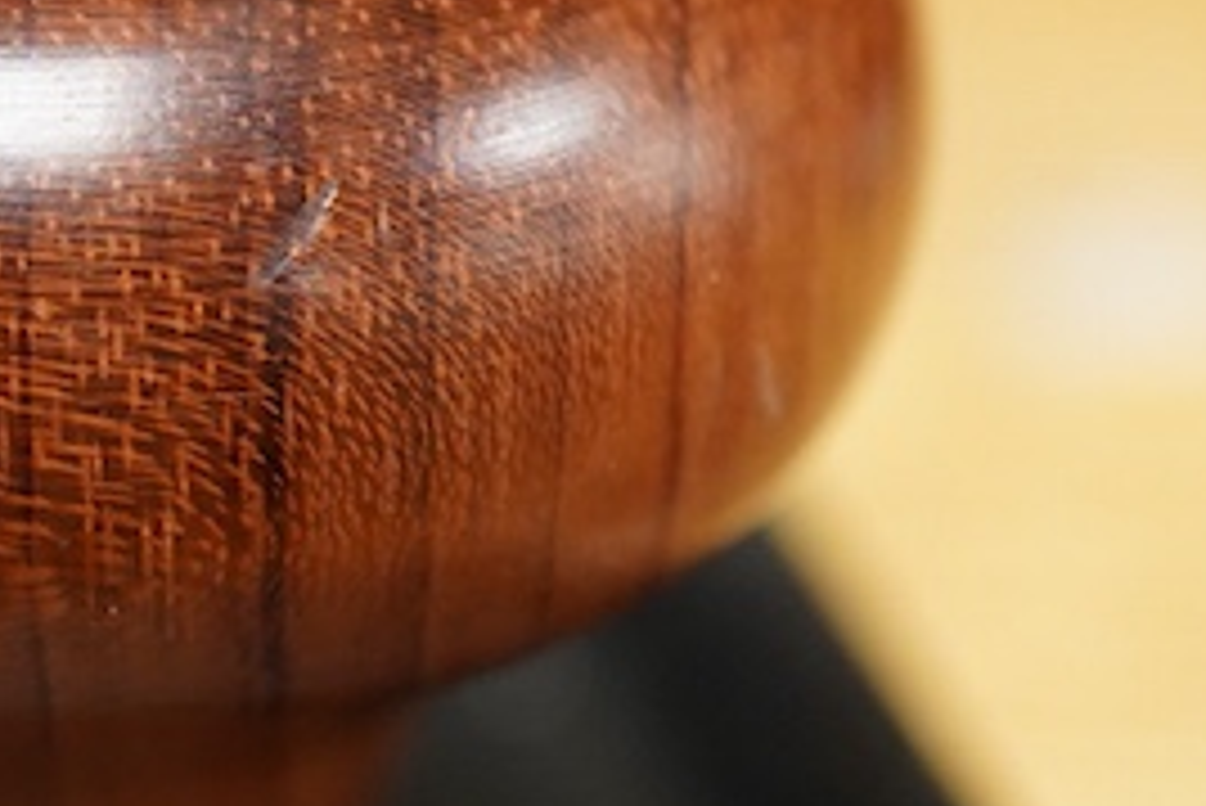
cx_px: -158
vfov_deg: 9.1
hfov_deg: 13.3
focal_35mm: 151
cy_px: 306
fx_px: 5061
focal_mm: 30
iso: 1250
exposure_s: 1/125
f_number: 3.5
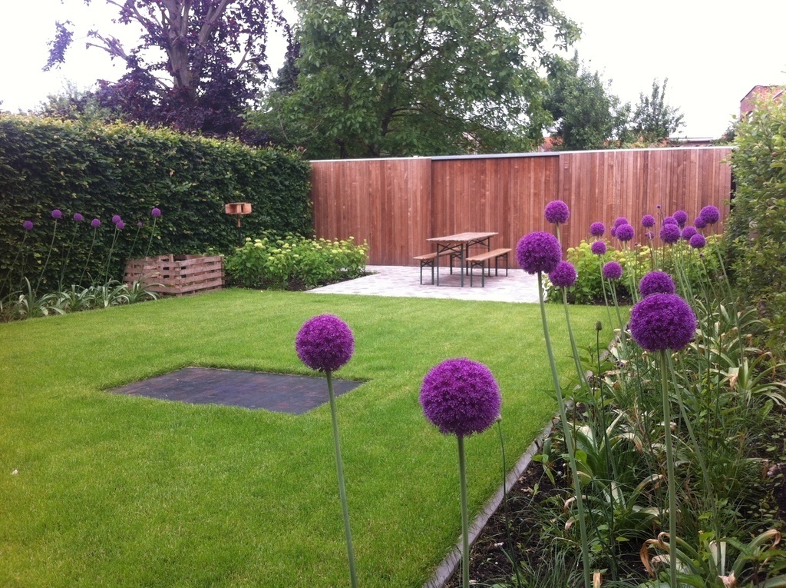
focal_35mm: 35
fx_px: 794
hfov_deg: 52.7
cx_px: 393
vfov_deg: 40.6
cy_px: 294
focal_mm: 3.85
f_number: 2.8
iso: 80
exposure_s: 1/279
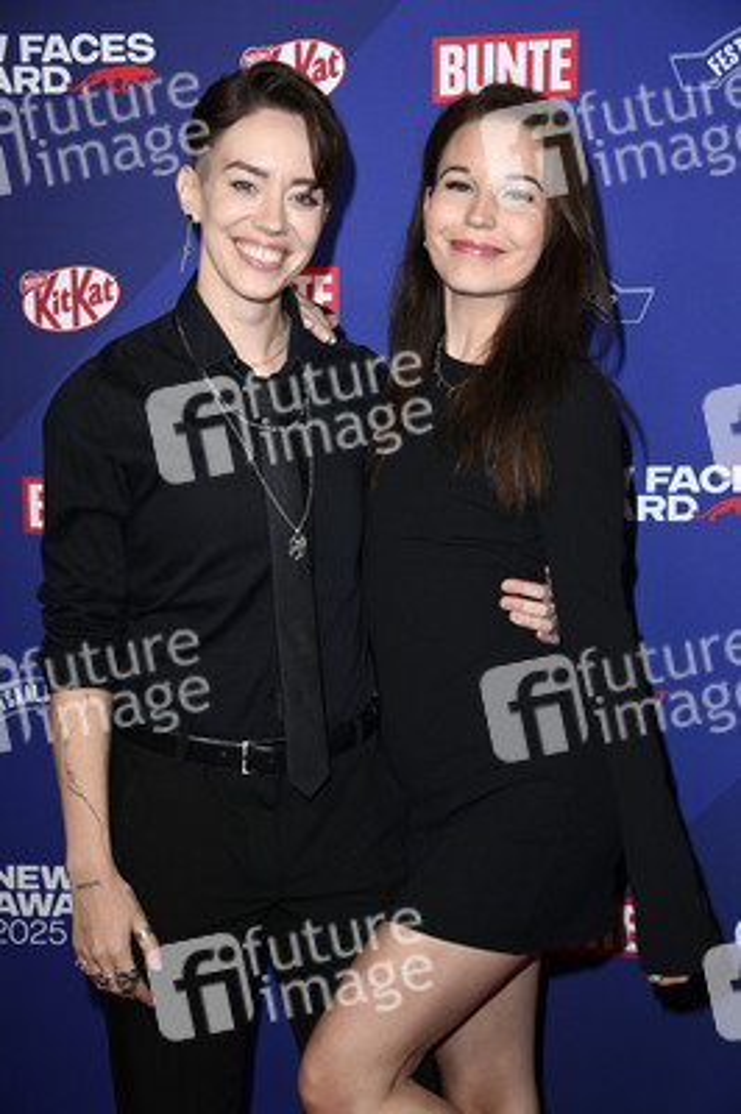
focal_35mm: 65
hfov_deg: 20.9
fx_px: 2010
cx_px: 370
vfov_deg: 31.0
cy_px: 557
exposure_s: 1/250
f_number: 5.6
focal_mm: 65
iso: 640
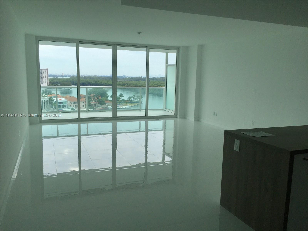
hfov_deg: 61.7
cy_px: 116
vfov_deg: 48.2
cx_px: 154
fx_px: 258
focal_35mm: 29
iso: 32
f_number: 2.2
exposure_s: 1/775
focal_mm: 4.15
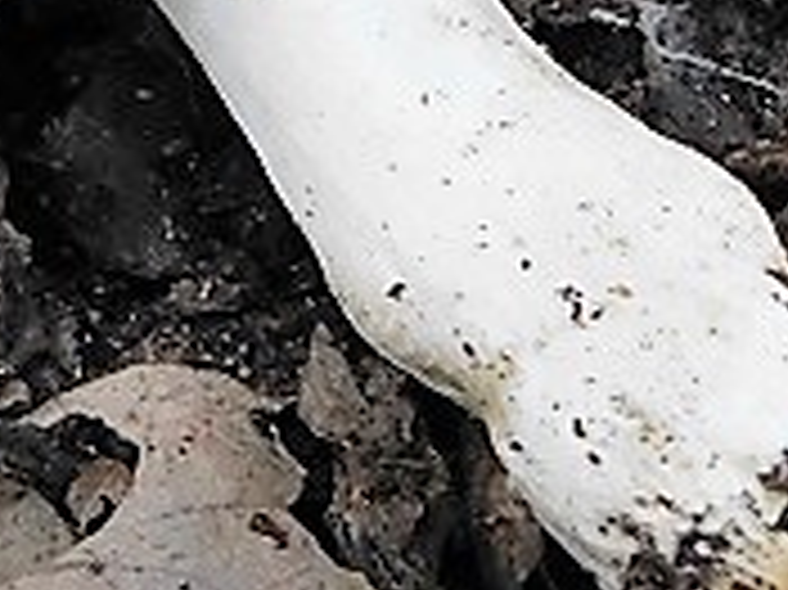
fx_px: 3753
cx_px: 1009
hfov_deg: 11.7
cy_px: -338
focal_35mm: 165
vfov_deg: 8.7
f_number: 3.5
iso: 280
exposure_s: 1/30
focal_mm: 6.3
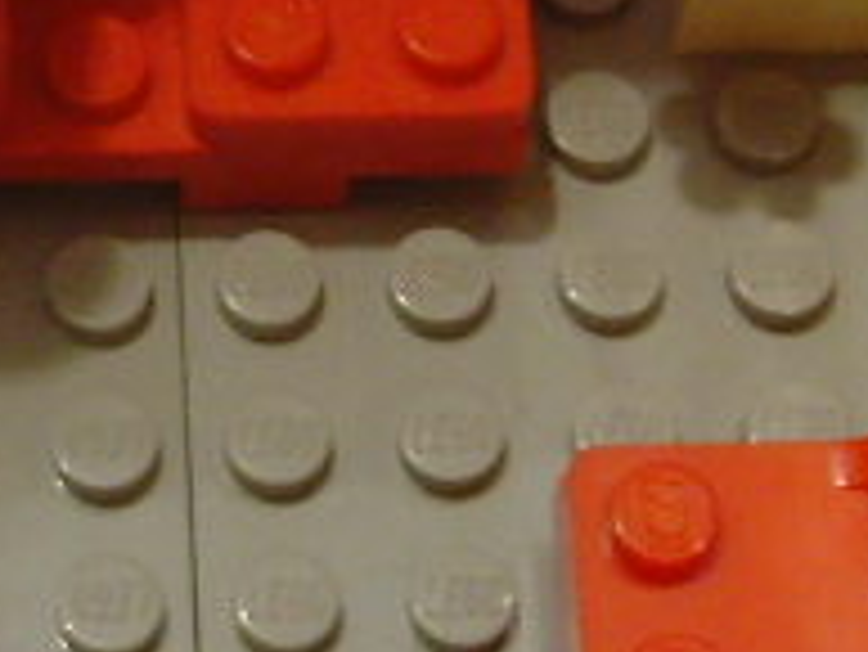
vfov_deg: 7.2
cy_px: 414
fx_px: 5194
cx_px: -396
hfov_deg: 9.3
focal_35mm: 207
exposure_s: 1/8
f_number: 3.5
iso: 200
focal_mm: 6.6
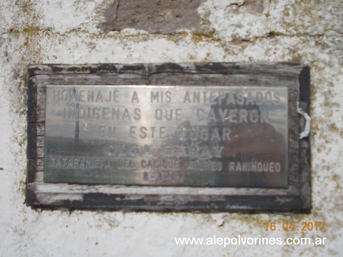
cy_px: 128
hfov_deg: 43.9
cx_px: 172
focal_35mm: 43
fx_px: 426
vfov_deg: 33.6
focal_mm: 6.1
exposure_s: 1/640
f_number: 6.5
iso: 80
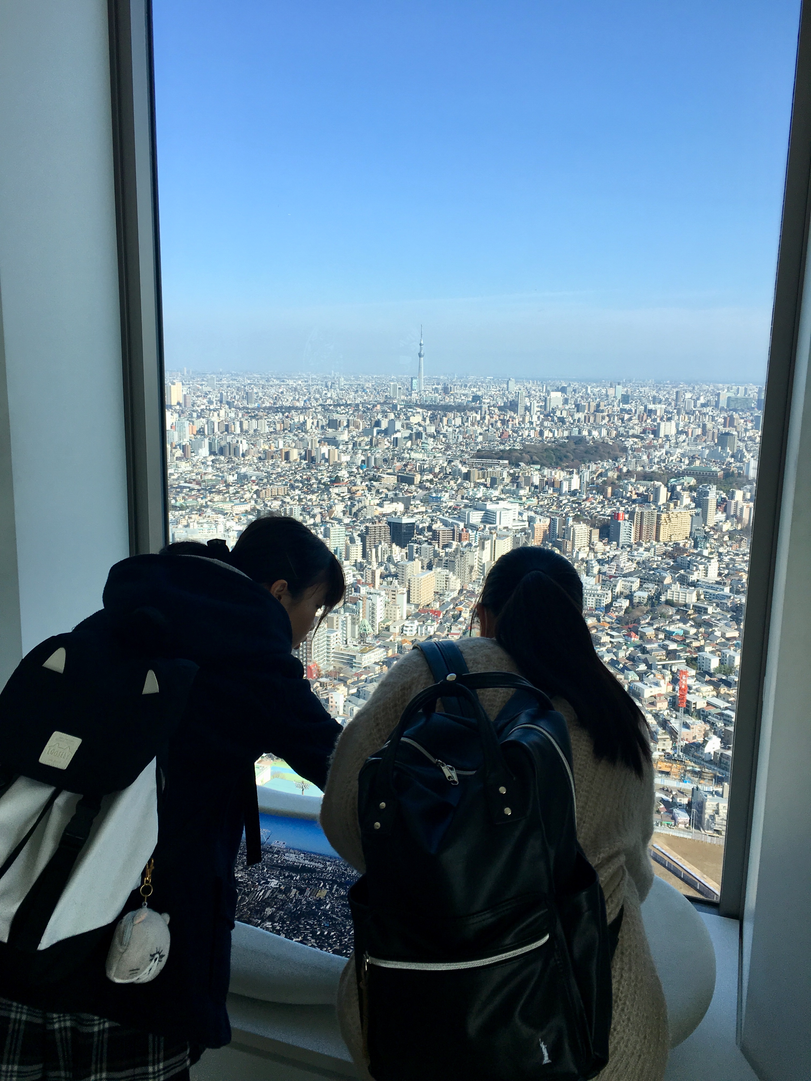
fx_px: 906
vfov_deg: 61.7
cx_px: 406
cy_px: 540
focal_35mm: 29
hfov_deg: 48.2
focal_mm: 4.15
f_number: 2.2
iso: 25
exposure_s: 1/894
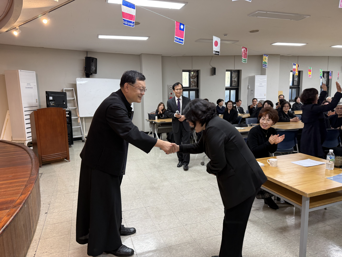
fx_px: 237
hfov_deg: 71.6
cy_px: 128
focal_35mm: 24
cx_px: 171
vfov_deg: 56.8
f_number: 1.78
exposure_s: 1/60
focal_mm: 6.76
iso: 160
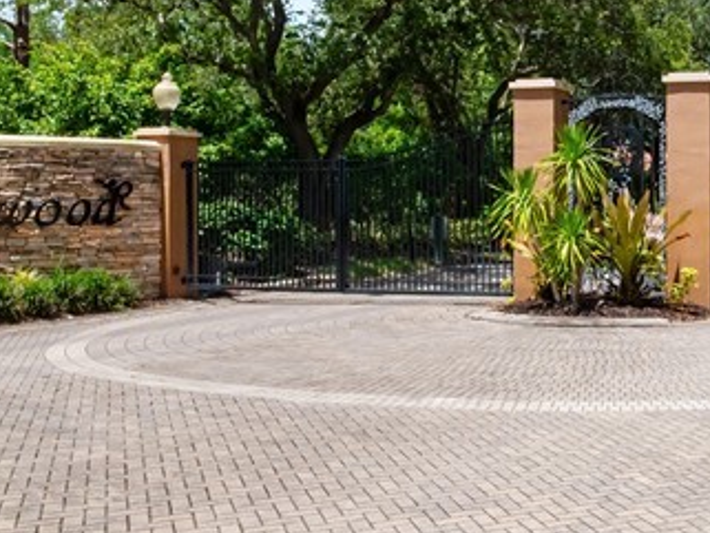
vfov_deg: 28.5
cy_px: 197
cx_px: 732
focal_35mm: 51
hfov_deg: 33.8
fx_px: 1046
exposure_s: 1/800
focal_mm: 8
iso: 200
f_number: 7.1
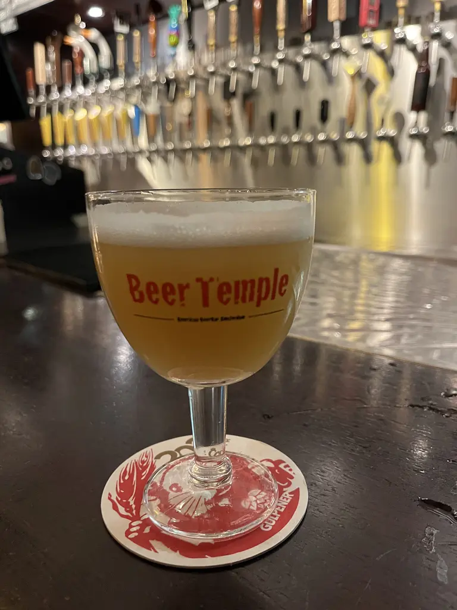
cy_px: 305
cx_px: 228
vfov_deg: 67.3
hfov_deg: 53.1
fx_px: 458
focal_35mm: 26
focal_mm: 5.1
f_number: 1.6
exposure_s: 1/33
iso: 500
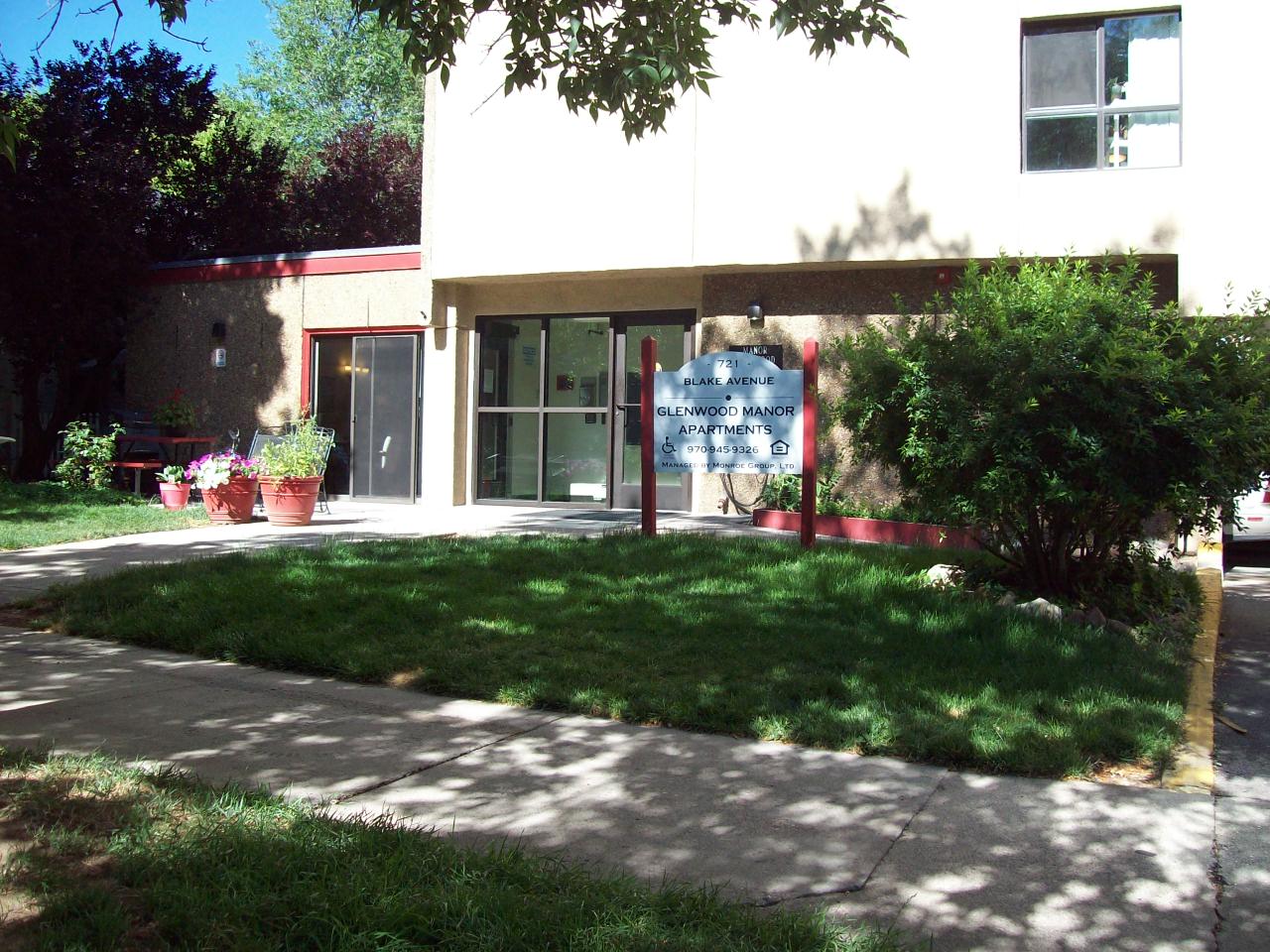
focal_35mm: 36
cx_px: 635
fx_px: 1321
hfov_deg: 51.4
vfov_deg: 39.7
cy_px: 476
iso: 80
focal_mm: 6
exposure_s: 1/403
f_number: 2.7
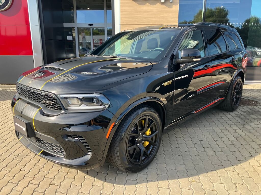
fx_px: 211
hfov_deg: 63.4
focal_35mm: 28
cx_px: 130
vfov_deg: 49.7
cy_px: 98
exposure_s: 1/326
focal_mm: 3.99
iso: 32
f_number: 1.8
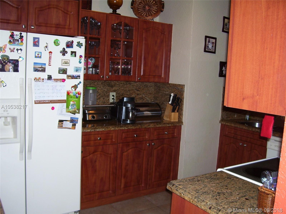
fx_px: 281
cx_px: 143
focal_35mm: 34
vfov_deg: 41.8
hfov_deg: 54.0
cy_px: 107
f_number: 2.7
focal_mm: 5.6
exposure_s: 1/60
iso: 80
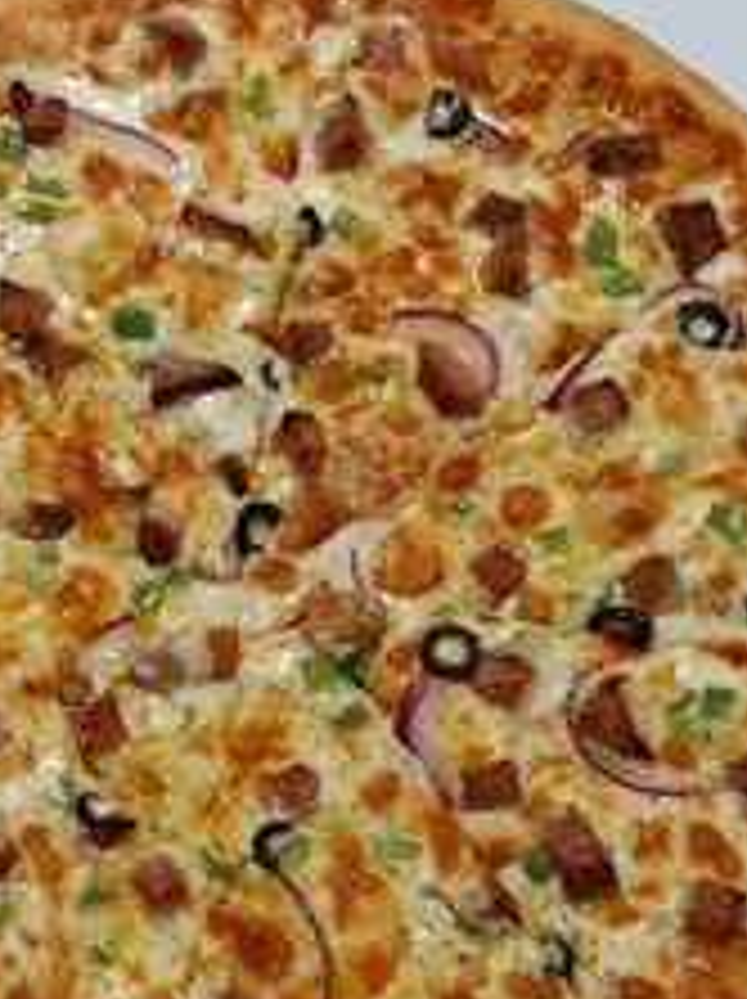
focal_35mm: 50
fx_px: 1441
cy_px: 641
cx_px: 243
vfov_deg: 37.9
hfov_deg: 28.8
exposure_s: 1/50
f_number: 1.8
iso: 200
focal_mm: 4
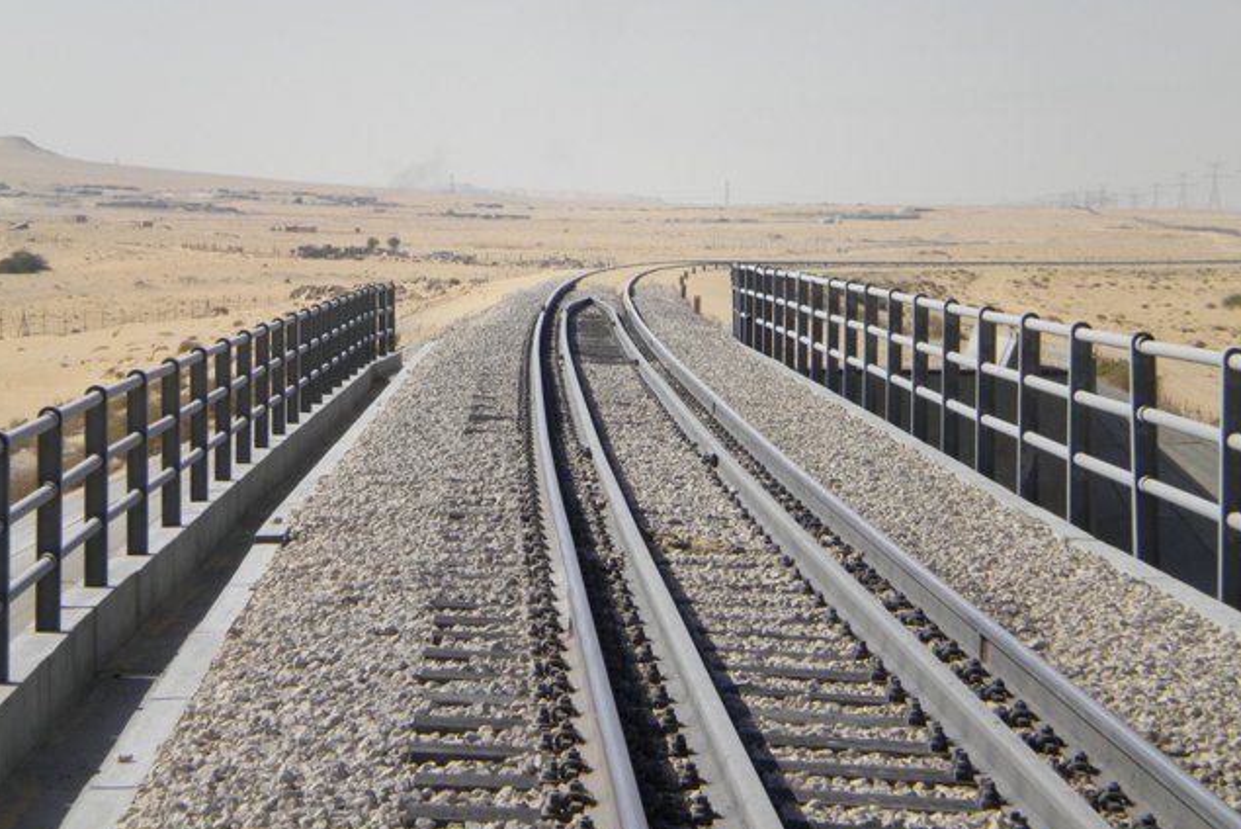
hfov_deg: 18.6
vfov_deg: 12.5
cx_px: 618
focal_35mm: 110
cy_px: 389
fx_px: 3793
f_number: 8.5
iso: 80
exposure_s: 1/366
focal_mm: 18.9
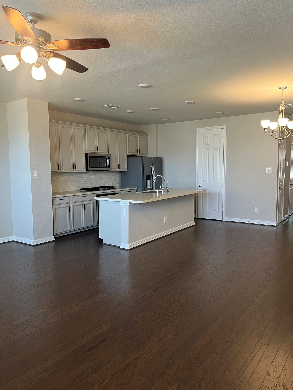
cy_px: 195
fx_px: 293
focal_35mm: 26
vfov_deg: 67.3
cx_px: 146
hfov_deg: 53.1
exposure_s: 1/60
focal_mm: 5.1
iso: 80
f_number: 1.6
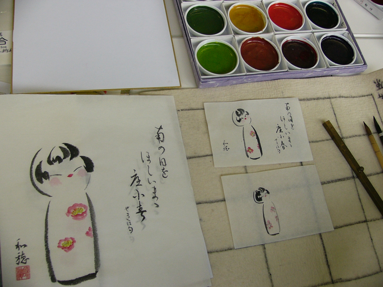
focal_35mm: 35
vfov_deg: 40.7
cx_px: 192
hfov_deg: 52.6
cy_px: 144
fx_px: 387
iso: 50
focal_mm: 4.6
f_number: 2.8
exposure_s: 1/100
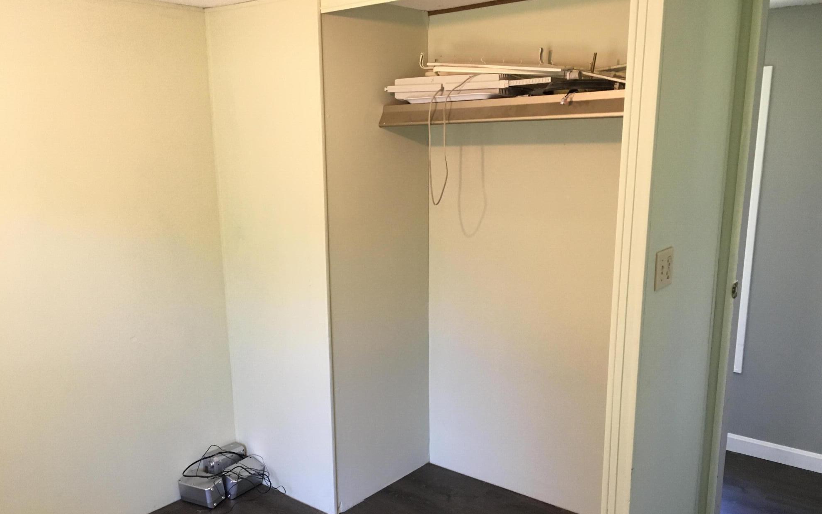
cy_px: 303
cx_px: 408
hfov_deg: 61.2
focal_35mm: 31
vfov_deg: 40.5
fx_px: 695
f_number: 2.2
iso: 125
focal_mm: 4.15
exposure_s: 1/30
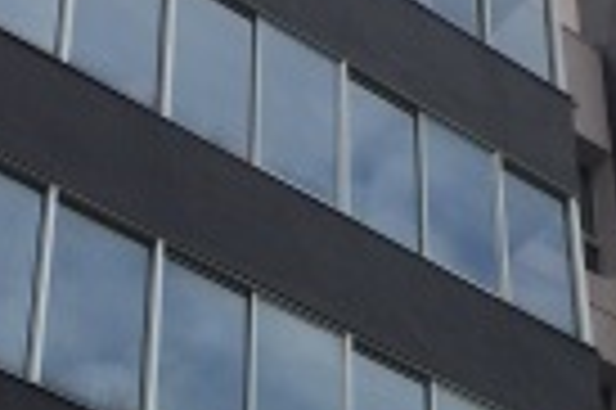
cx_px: 295
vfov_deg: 11.0
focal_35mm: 118
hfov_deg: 17.4
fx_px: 2017
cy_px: 671
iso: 32
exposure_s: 1/791
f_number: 2.2
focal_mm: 4.15
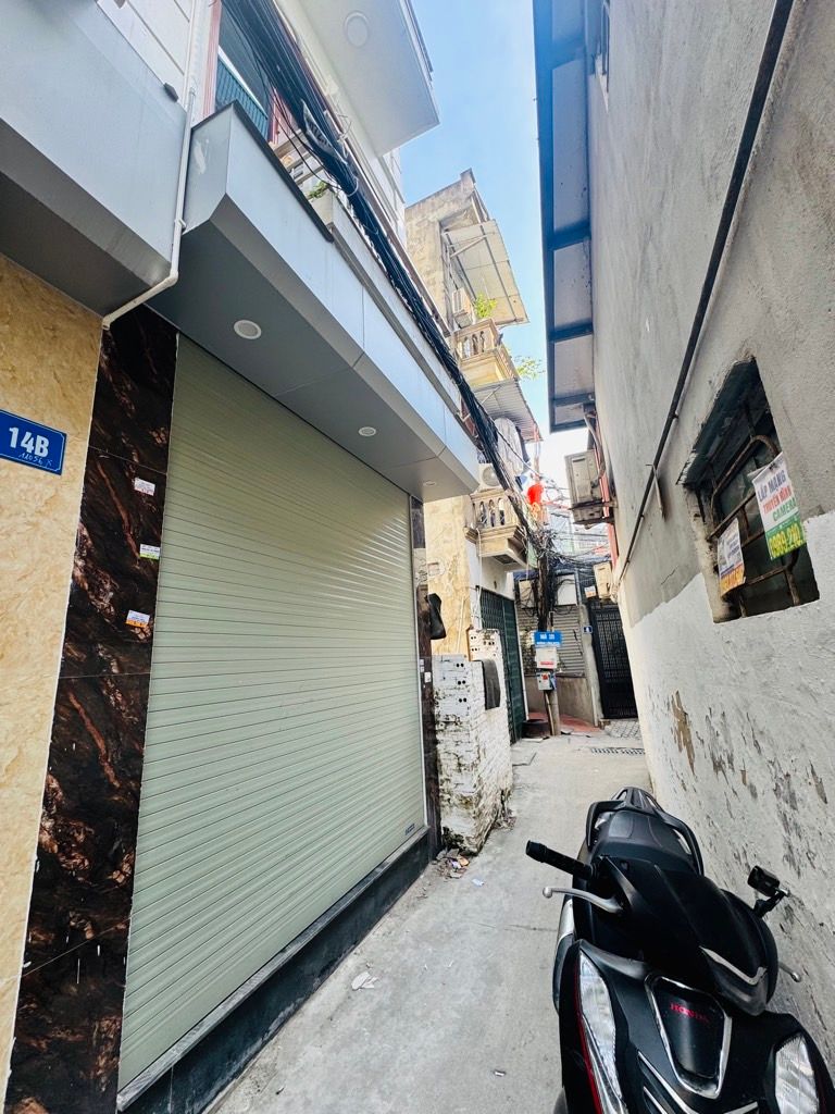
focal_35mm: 14
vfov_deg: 102.1
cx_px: 418
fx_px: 450
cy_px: 557
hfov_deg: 85.7
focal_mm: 2.22
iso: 40
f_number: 2.2
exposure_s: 1/144
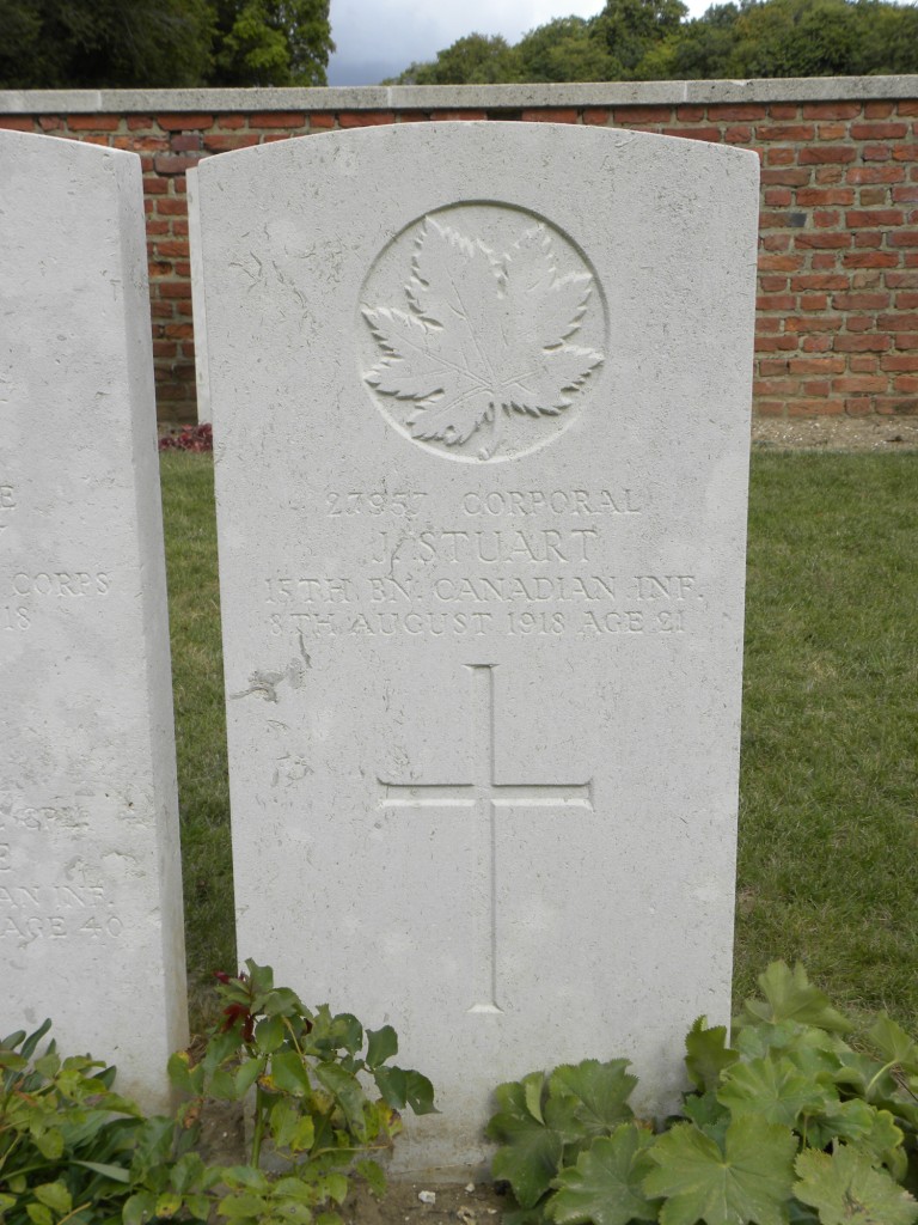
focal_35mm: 46
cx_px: 459
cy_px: 612
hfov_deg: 31.5
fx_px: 1627
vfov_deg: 41.2
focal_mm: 8.2
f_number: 5
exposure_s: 1/272
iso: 64
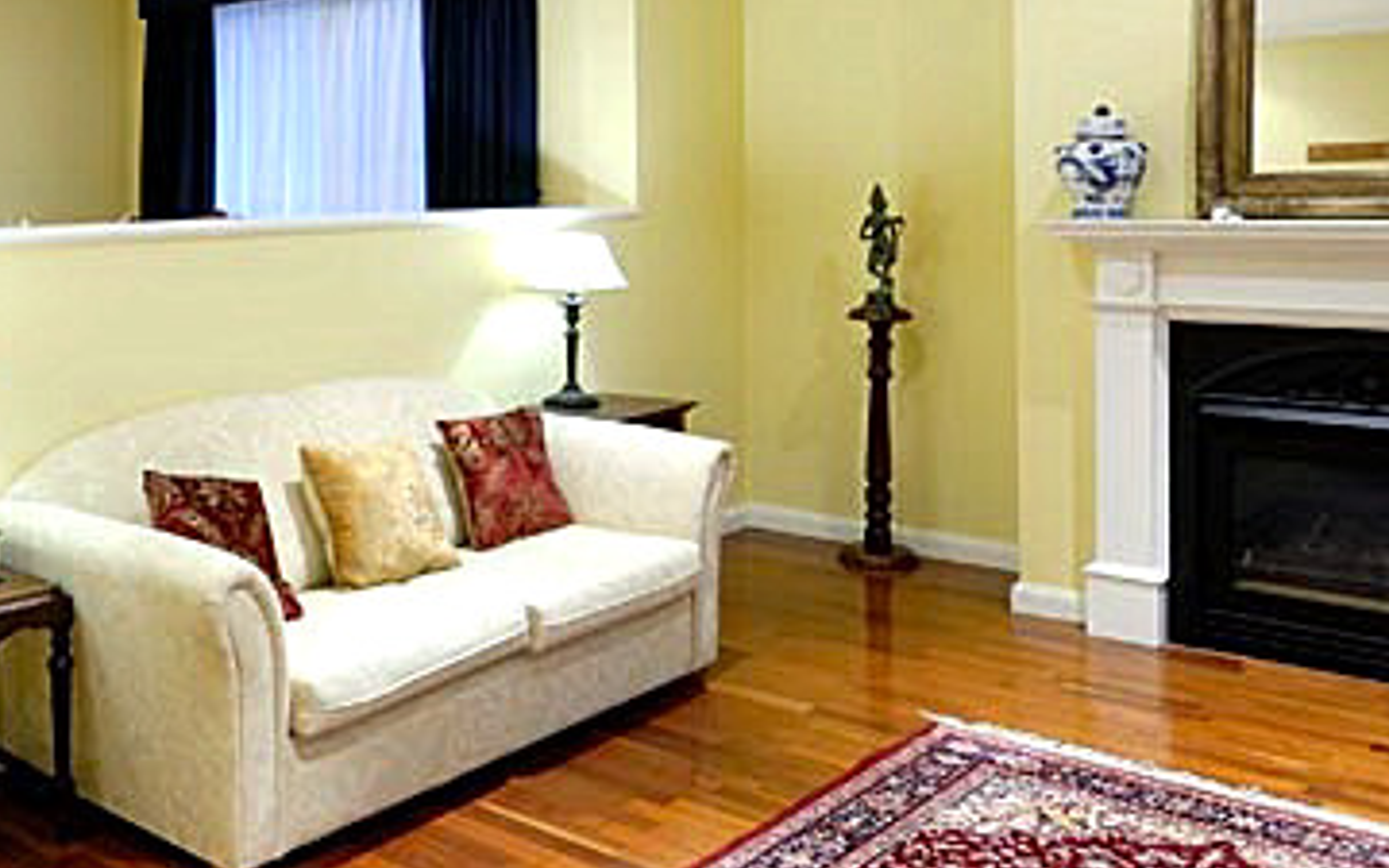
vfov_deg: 37.2
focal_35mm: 34
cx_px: 259
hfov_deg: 52.7
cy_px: 374
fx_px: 1287
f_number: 7.1
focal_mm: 10
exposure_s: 1
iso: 100
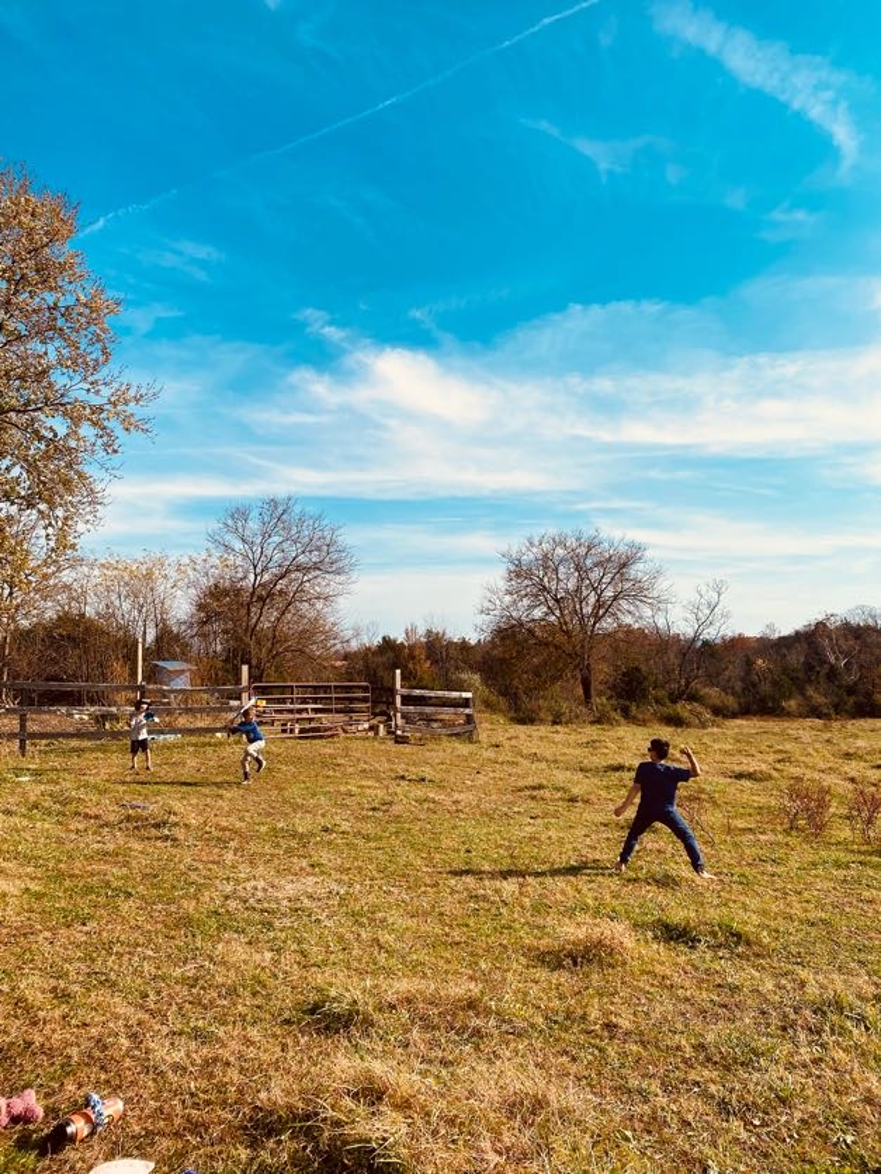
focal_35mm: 26
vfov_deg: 67.3
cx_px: 440
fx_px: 882
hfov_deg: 53.1
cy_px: 587
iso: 32
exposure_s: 1/3731
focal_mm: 4.25
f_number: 1.8
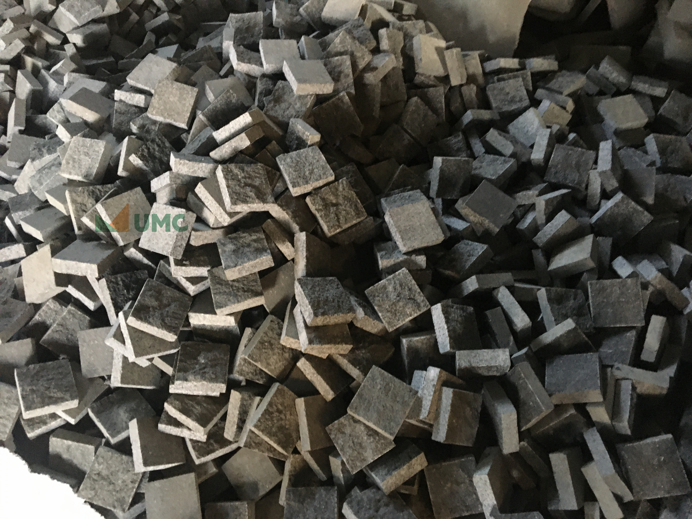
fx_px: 580
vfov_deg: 48.2
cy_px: 260
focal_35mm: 29
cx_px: 346
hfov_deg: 61.7
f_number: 2.2
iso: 400
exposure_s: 1/17
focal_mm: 4.15
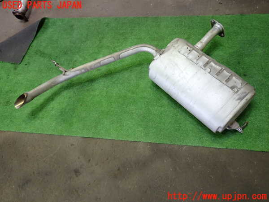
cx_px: 134
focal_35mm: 30
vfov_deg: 46.8
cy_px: 101
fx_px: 233
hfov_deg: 60.0
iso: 250
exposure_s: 1/30
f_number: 2.3
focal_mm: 5.4
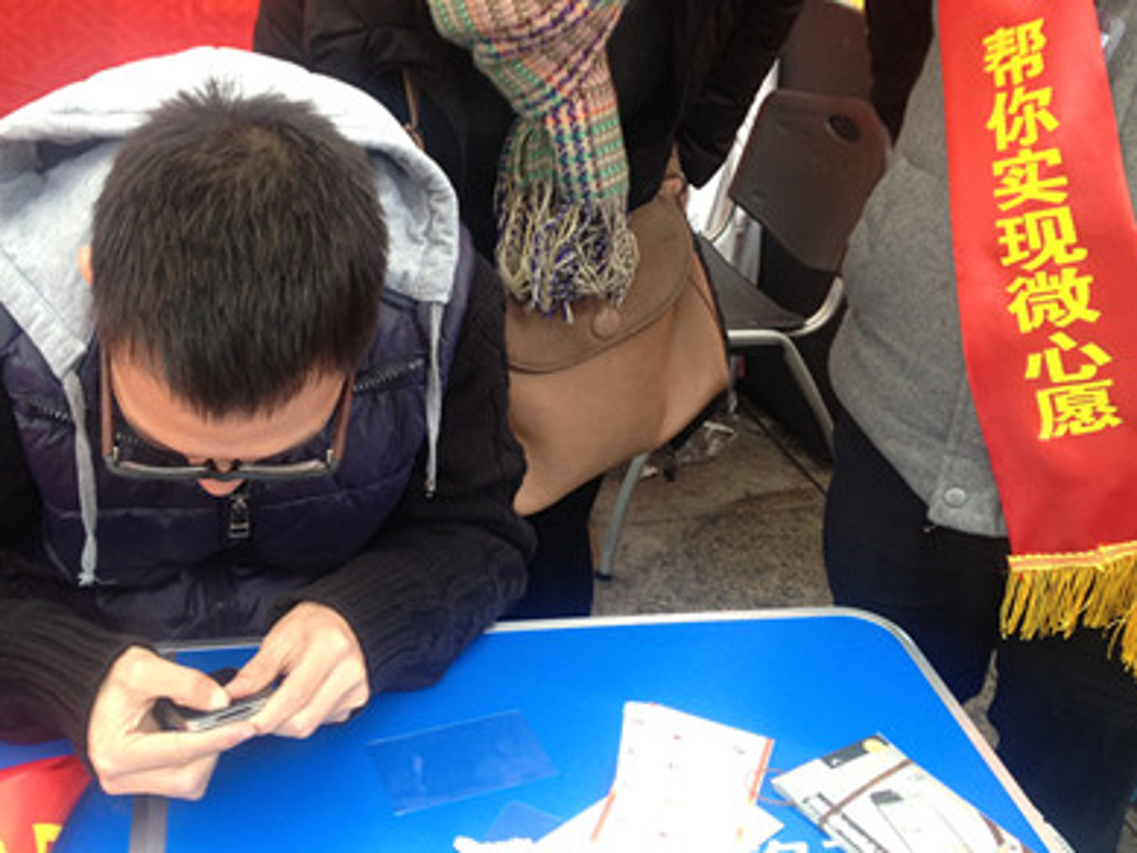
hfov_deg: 41.9
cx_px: 459
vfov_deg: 32.1
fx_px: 1479
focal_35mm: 45
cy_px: 329
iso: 50
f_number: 2.4
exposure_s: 1/40
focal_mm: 4.28
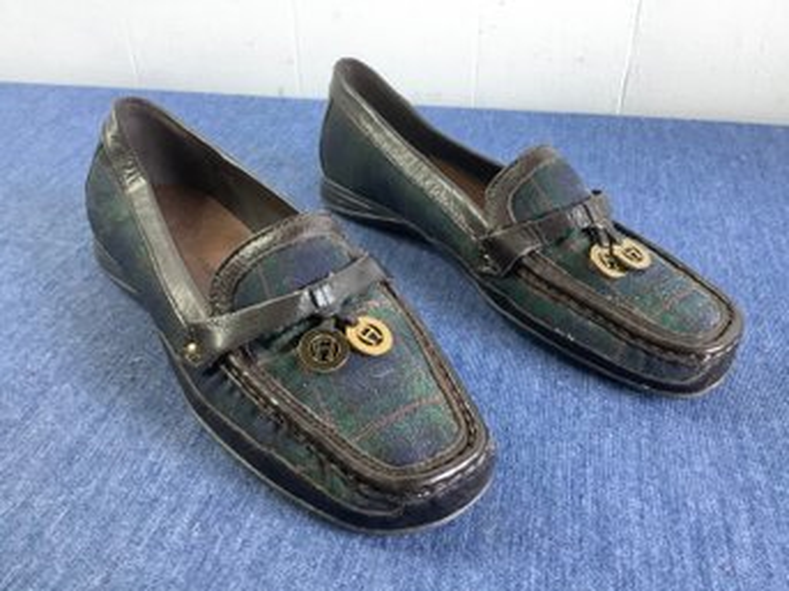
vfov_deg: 45.4
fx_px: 706
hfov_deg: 58.4
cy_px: 296
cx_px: 394
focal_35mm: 31
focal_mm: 3.3
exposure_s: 1/60
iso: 320
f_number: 2.4
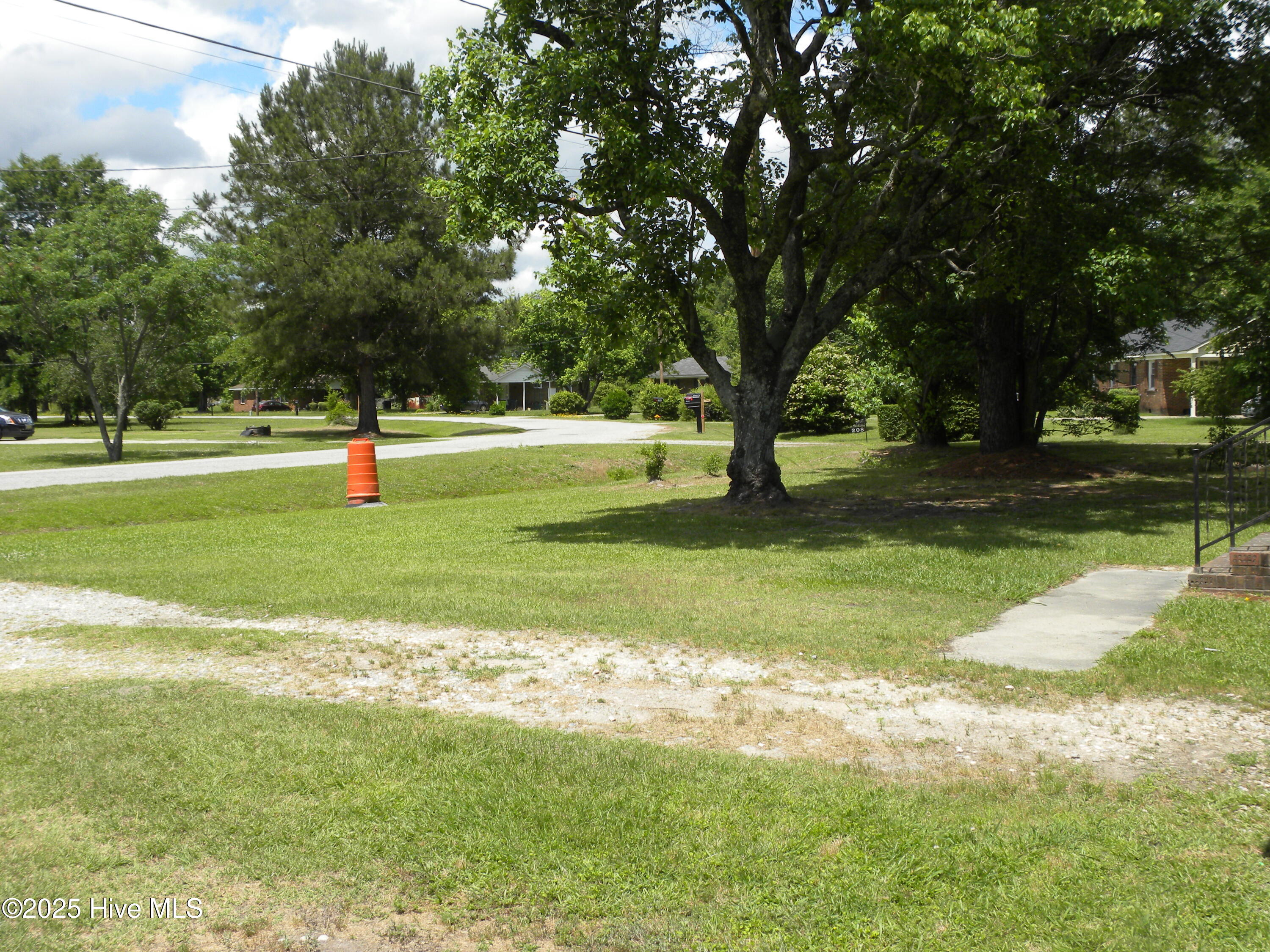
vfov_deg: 35.1
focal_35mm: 41
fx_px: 1504
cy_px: 476
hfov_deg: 45.8
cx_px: 635
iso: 64
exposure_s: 1/290
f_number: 5
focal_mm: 7.3
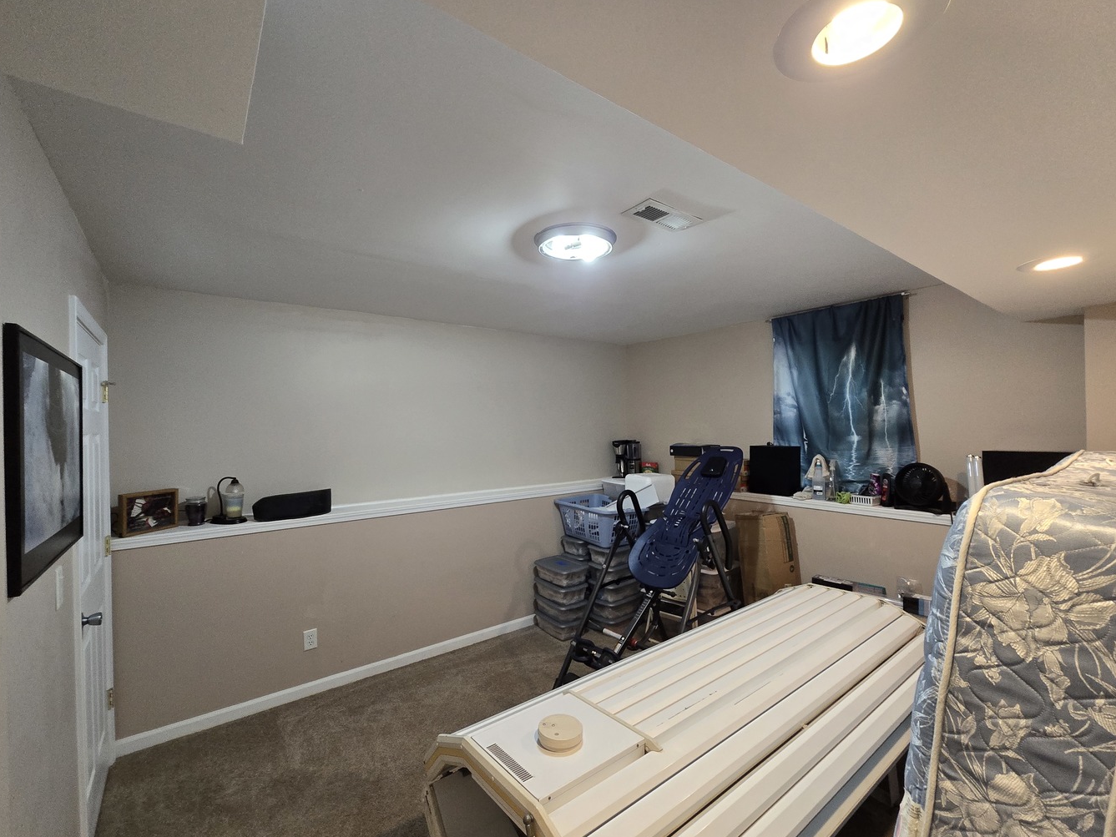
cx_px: 549
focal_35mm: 14
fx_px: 451
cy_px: 432
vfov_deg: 85.7
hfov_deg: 102.0
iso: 320
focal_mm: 2.2
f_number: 2.2
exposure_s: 1/60
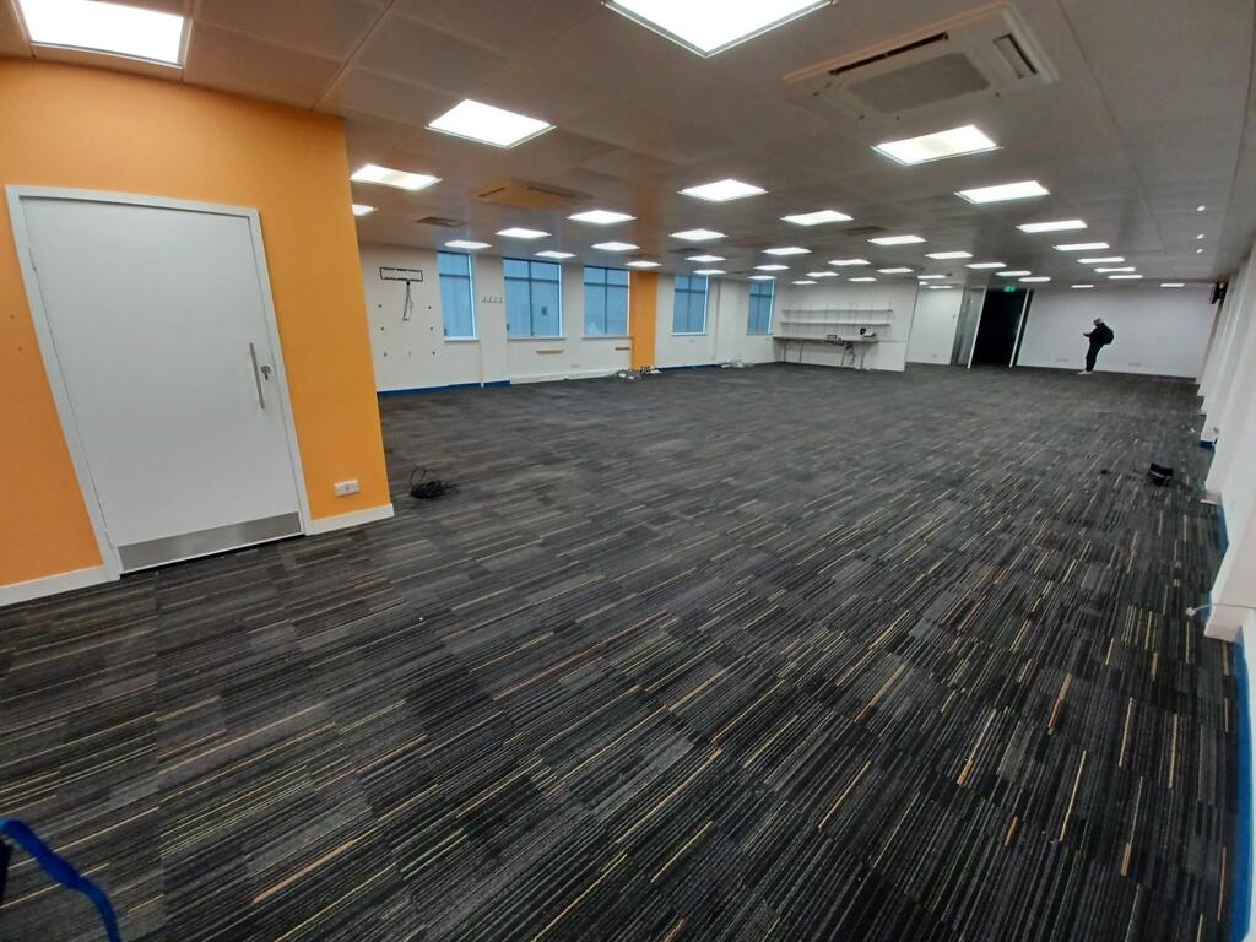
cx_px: 628
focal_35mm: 13
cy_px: 471
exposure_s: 1/50
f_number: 2.2
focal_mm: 1.42
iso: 125
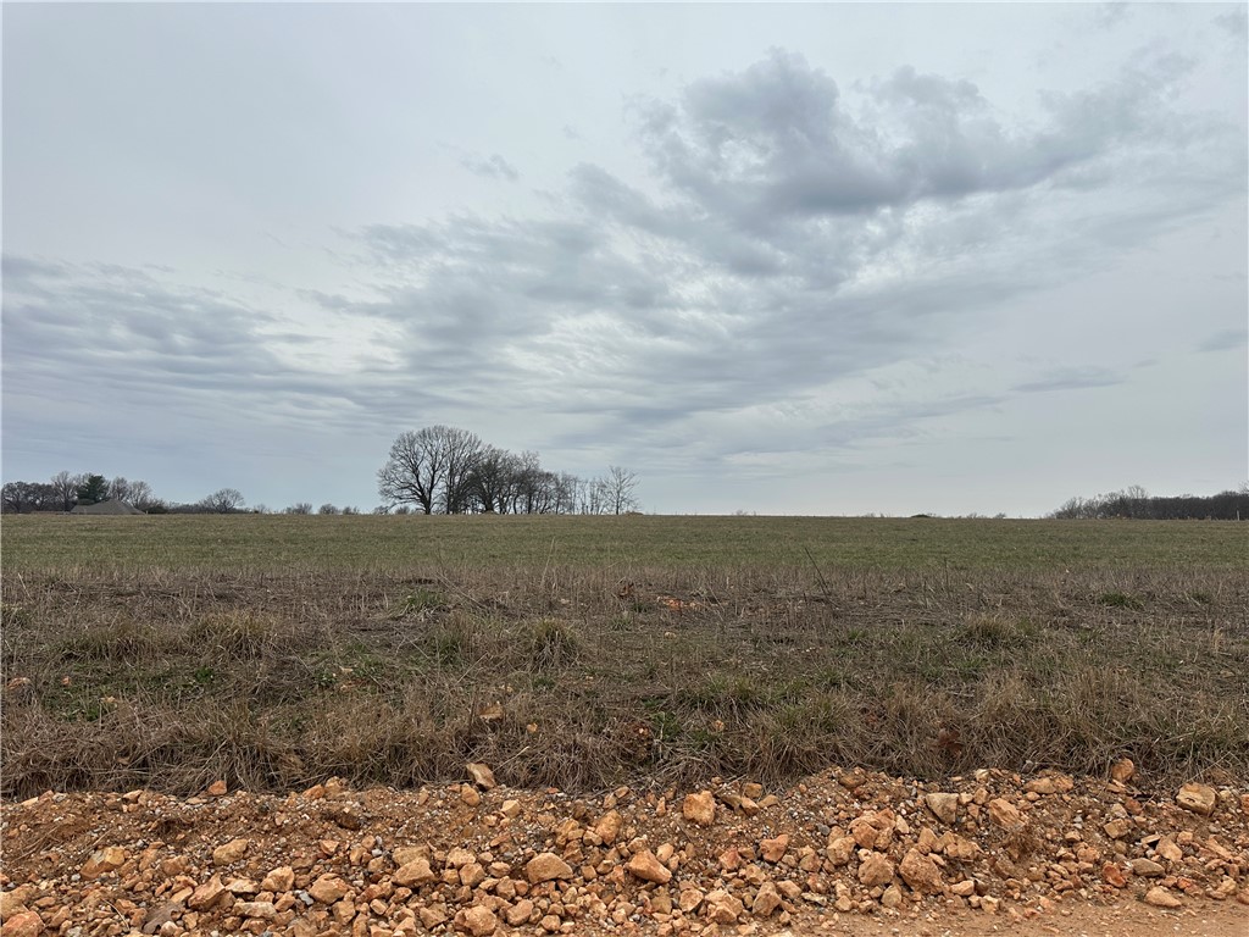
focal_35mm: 24
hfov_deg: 71.6
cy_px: 468
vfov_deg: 56.8
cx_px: 624
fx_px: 866
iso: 80
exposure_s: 1/4762
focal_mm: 6.86
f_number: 1.78
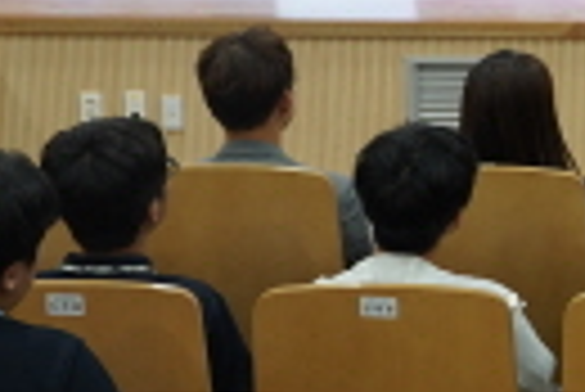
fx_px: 2180
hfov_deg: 13.9
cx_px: 976
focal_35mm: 134
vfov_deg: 10.0
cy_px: -135
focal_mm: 29
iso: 400
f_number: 5
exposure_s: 1/30
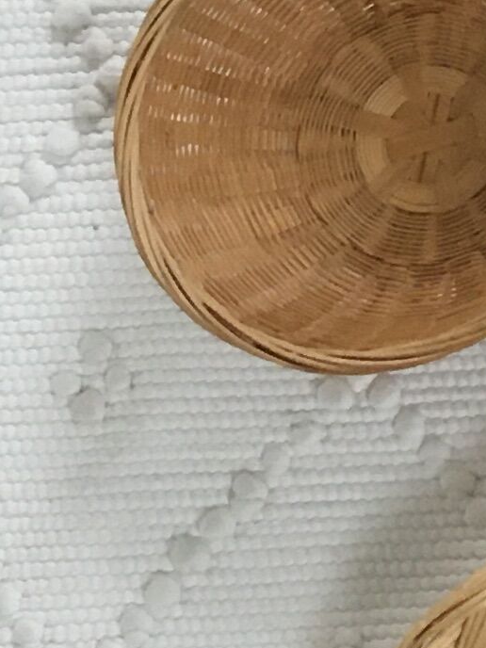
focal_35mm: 170
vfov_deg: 11.5
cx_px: 1422
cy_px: 59
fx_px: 3182
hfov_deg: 7.7
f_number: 2.2
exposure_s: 1/33
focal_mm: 4.15
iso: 125
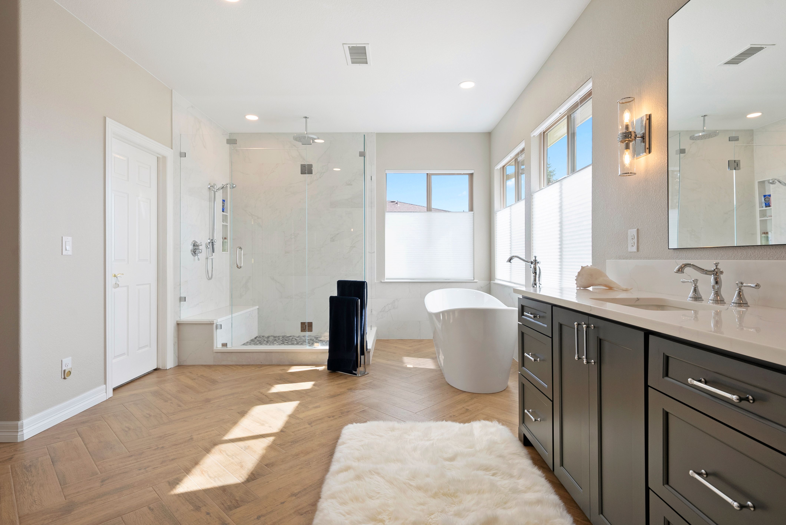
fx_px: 415
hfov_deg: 86.9
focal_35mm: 19
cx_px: 393
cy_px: 262
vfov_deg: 64.6
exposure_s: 1/50
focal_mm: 19
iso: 500
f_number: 8
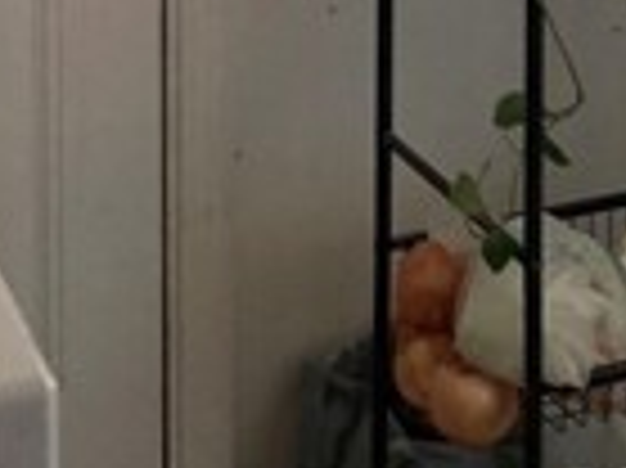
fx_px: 2331
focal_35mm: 129
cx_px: 374
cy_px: -508
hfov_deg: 15.3
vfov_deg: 10.4
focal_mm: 3.99
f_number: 1.8
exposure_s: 1/60
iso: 200
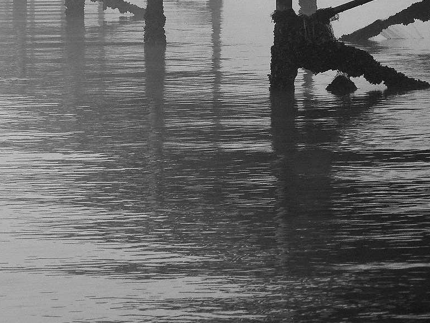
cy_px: -108
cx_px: -145
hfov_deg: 8.0
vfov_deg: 6.0
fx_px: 3051
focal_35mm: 245
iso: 400
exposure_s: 1/1000
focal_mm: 55
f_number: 4
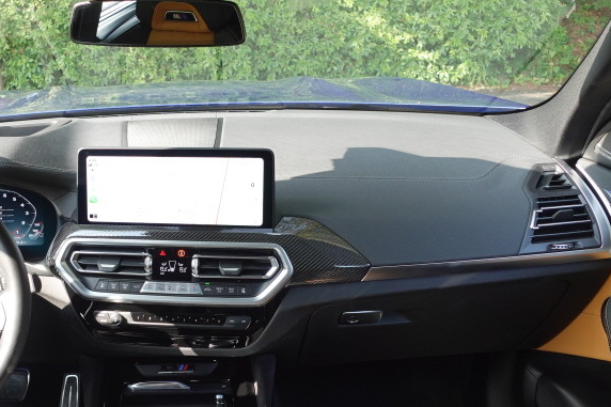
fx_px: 730
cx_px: 160
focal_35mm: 43
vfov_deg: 31.2
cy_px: 221
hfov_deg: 44.1
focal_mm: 9.4
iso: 125
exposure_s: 1/80
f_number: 2.8
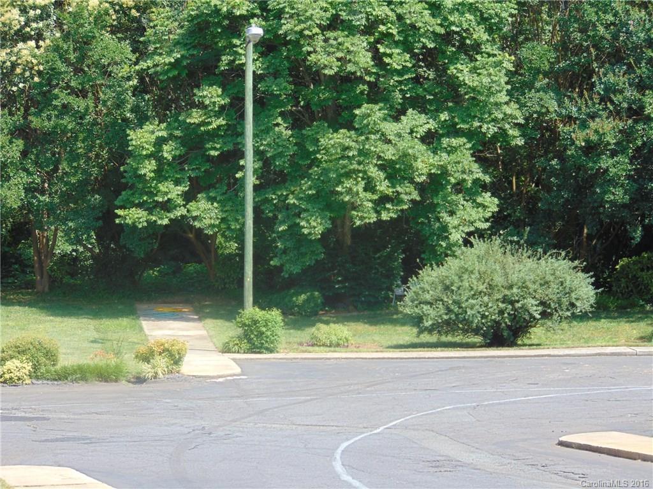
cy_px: 244
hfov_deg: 12.0
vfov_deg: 9.1
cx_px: 326
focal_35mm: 164
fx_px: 3094
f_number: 4
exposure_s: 1/250
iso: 80
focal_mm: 29.5
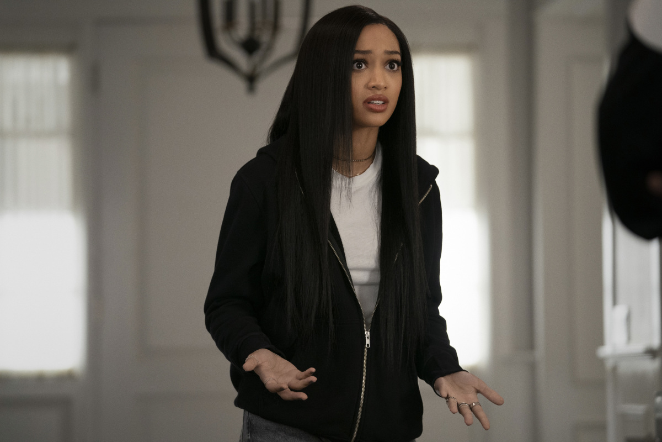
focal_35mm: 158
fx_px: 2905
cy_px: 221
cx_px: 331
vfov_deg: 8.7
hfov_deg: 13.0
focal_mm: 158
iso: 4000
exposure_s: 1/160
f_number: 3.5
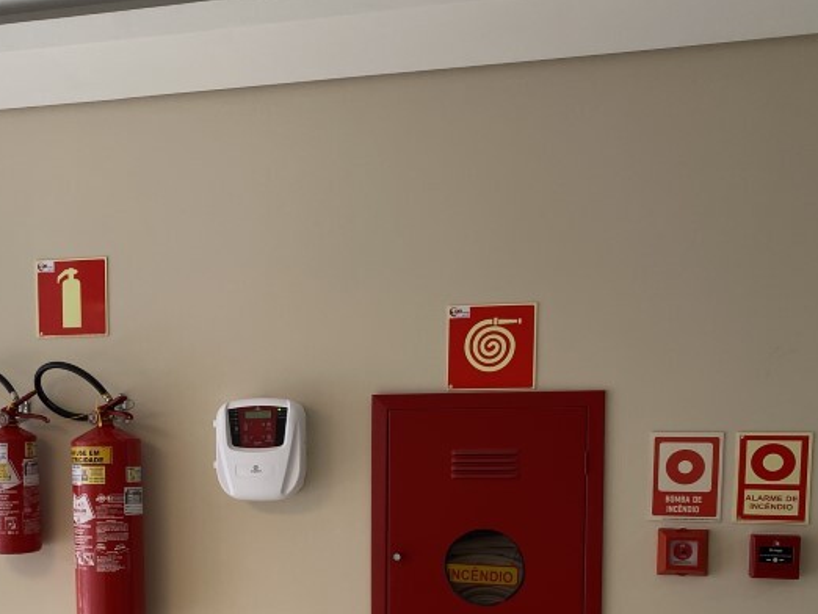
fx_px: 1206
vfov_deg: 27.6
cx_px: 152
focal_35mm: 51
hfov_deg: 36.1
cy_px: 544
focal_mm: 4.25
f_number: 1.8
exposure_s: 1/120
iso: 32
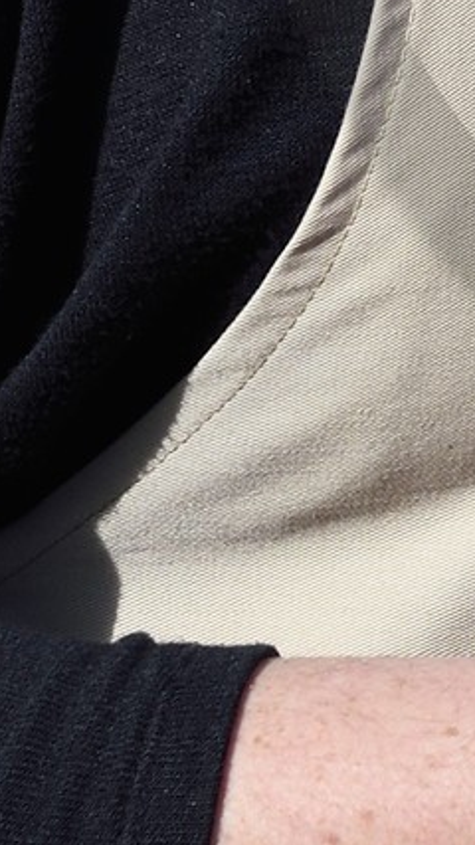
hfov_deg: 3.7
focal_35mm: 324
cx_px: 1128
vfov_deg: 6.6
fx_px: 7259
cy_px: -354
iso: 200
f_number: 11
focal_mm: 55
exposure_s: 1/250
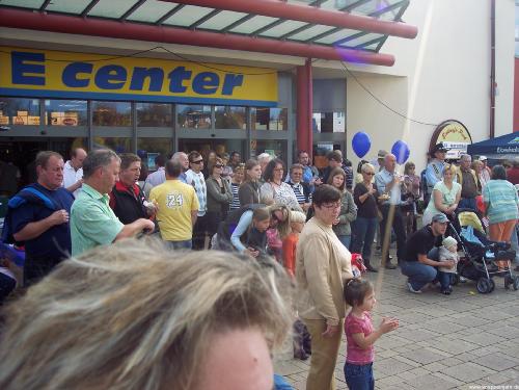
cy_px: 195
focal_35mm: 39
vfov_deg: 36.8
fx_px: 585
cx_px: 260
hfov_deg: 47.9
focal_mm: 8
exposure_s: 1/350
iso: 100
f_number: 3.4
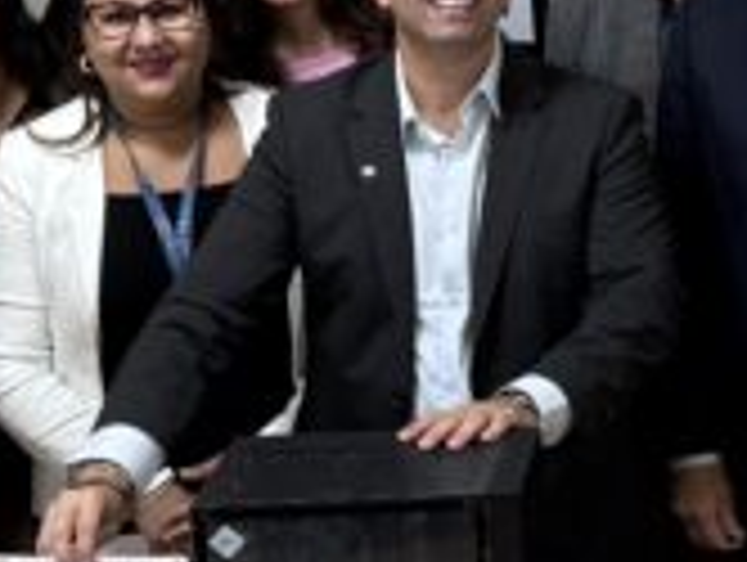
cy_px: 103
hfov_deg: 16.7
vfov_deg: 13.3
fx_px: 2399
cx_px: 968
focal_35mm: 111
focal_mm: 6.76
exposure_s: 1/60
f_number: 1.78
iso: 160
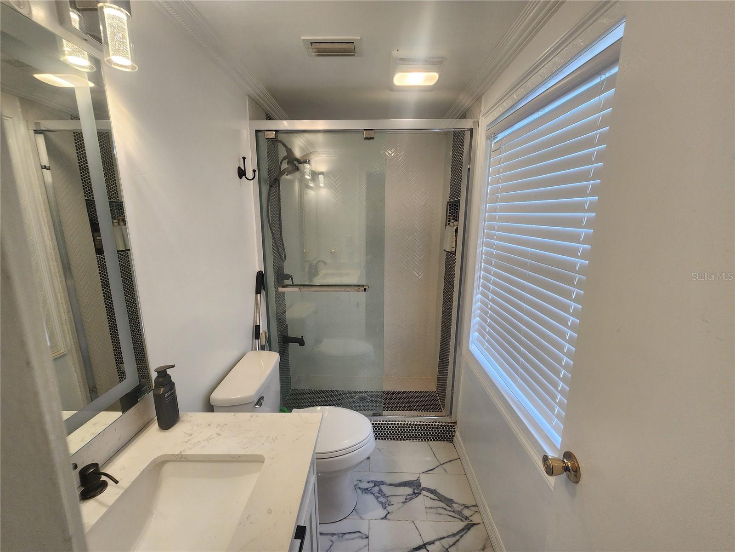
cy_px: 276
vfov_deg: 89.9
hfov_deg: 106.2
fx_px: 276
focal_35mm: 13
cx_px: 368
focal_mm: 2.2
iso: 100
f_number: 2.2
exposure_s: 1/60
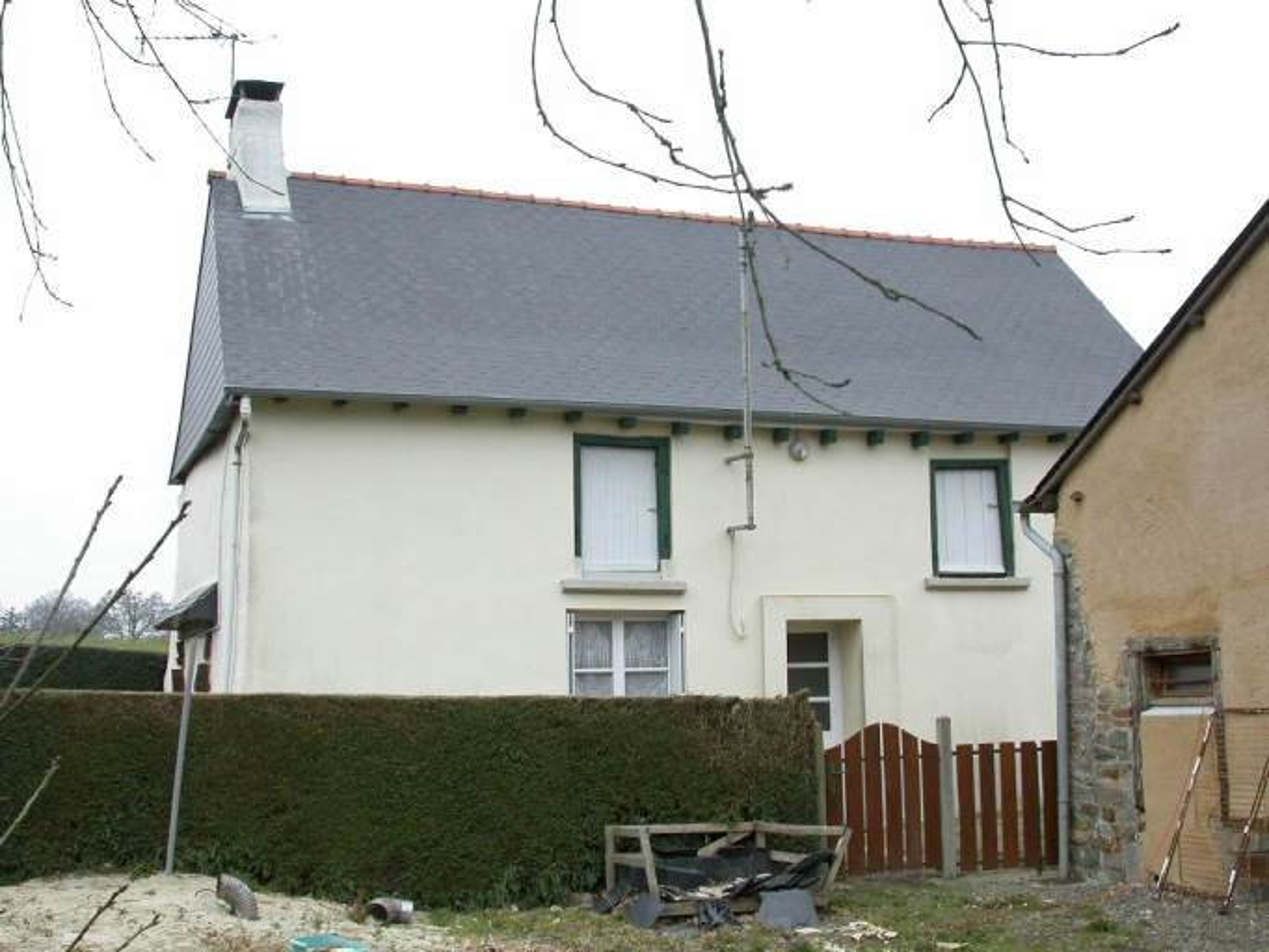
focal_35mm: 42
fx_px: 1540
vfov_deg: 34.4
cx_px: 634
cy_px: 476
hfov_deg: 44.8
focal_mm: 8.7
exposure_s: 1/121
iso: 100
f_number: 4.3
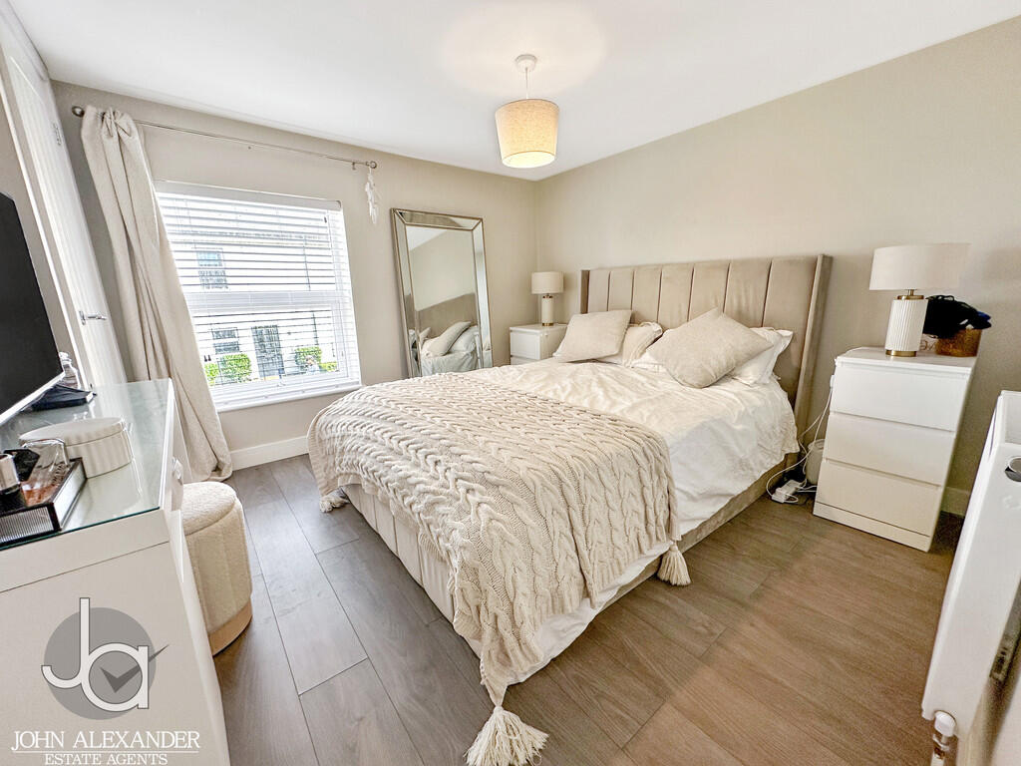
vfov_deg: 85.7
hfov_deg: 102.1
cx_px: 510
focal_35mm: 14
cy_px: 383
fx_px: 413
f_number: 2.2
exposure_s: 1/99
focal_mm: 2.22
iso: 50
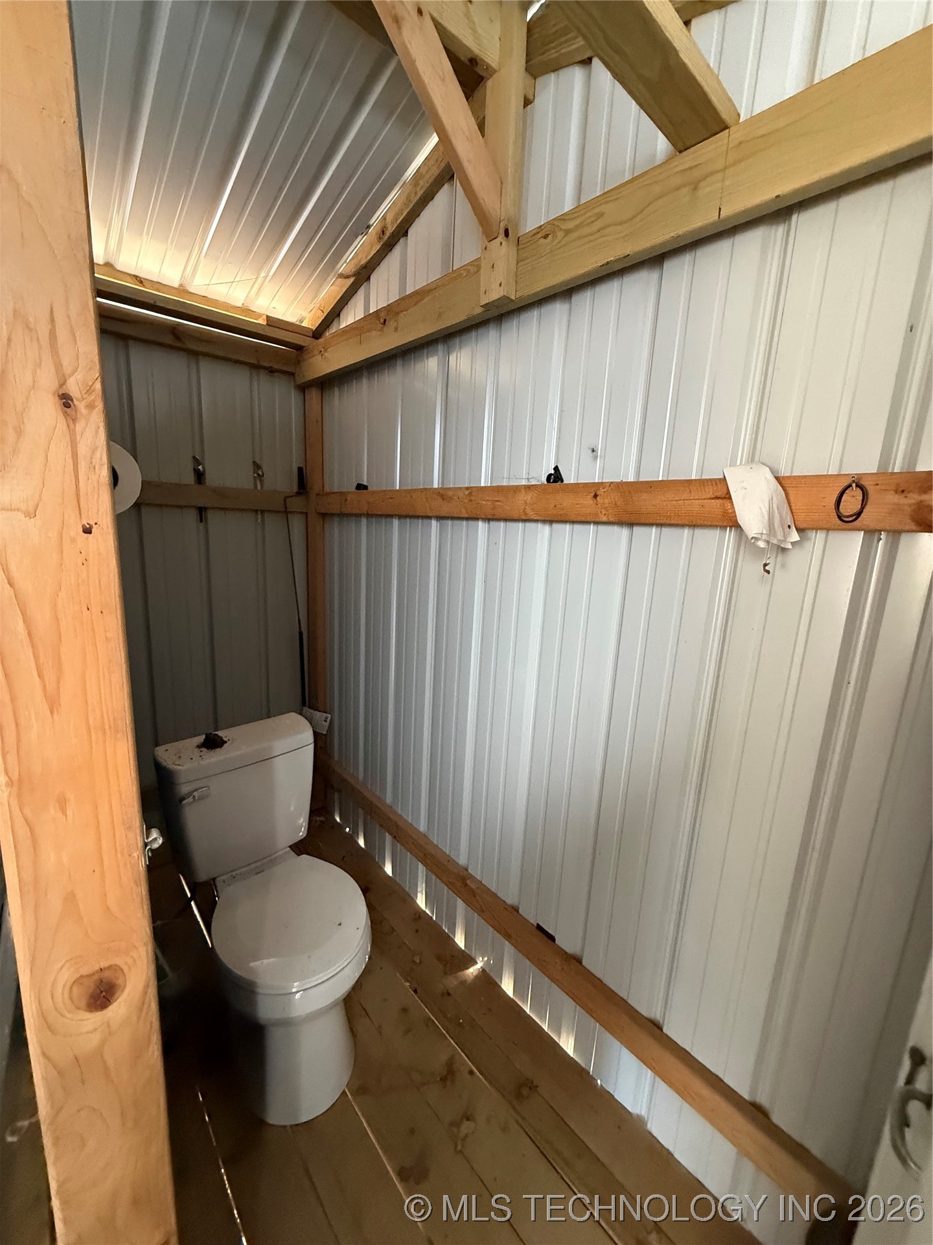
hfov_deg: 85.7
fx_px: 503
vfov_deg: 102.1
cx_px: 466
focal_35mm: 14
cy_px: 622
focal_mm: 2.22
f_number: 2.2
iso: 640
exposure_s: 1/60
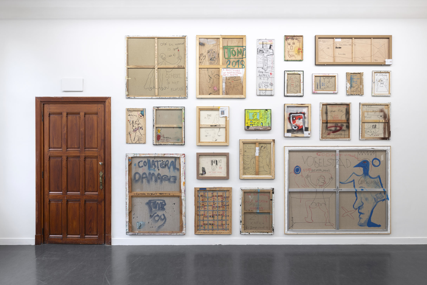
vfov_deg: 53.1
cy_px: 142
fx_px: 285
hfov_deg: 73.7
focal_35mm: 24
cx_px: 214
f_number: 11
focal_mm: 24
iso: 100
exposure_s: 1/3
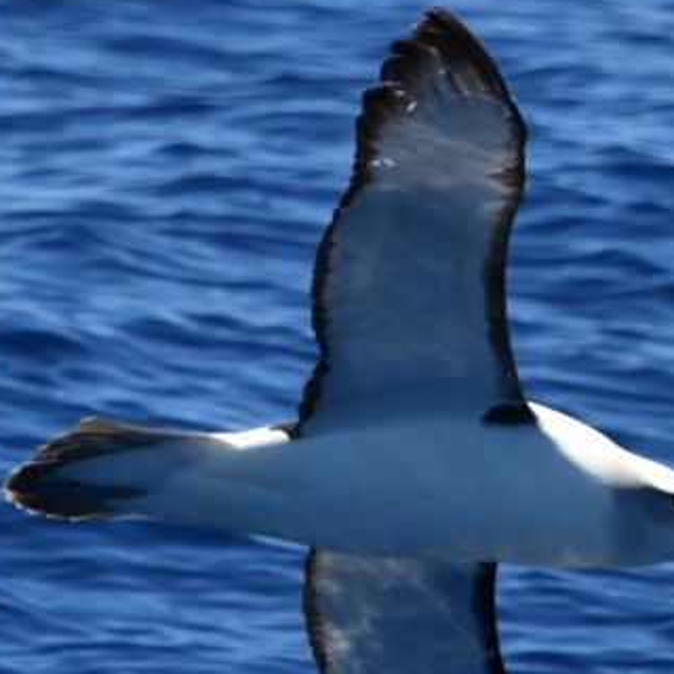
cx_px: 451
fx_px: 23416
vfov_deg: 1.6
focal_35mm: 1063
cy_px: 467
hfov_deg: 1.6
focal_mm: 500
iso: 1000
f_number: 6.3
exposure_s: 1/8000
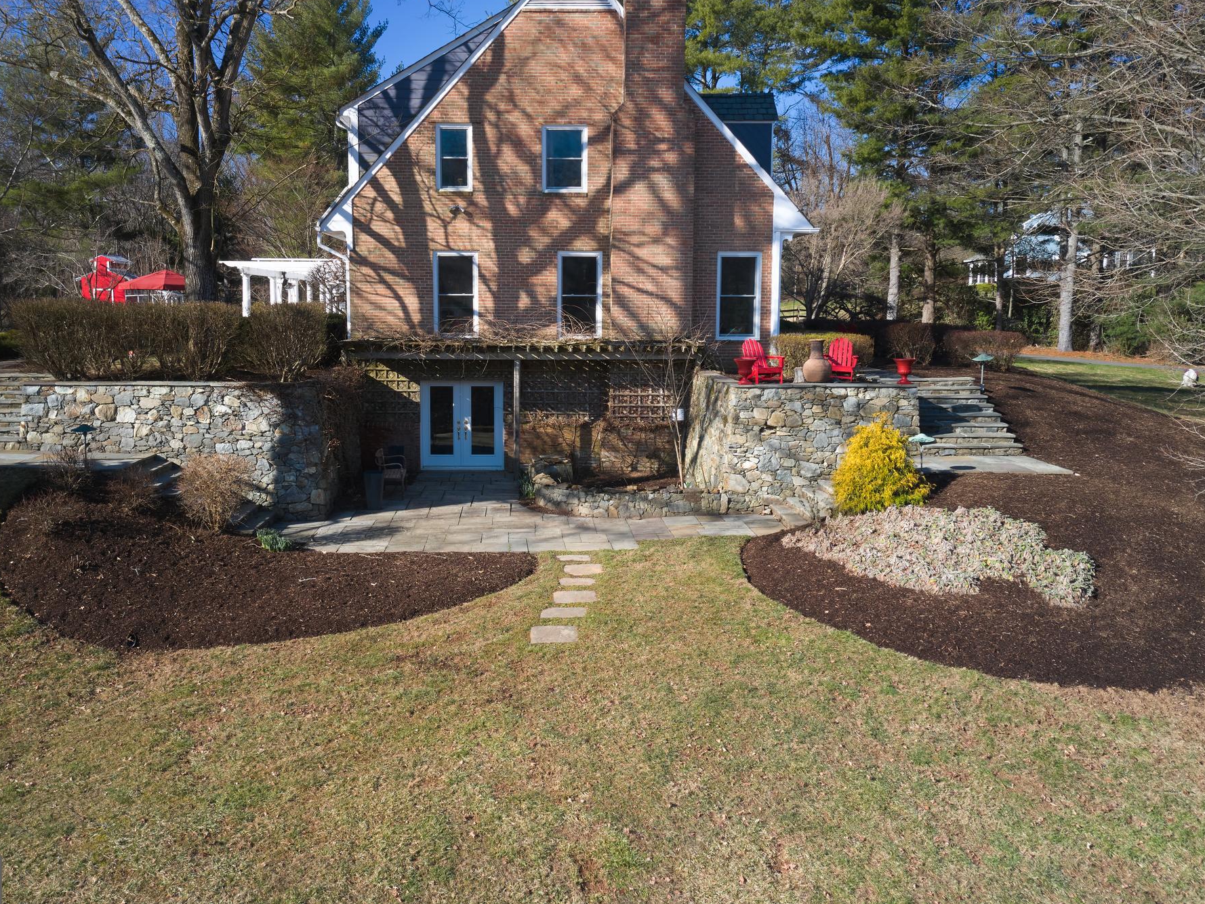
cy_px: 443
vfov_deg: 45.4
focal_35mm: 31
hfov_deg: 58.2
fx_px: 1079
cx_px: 546
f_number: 5.6
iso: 100
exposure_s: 1/40
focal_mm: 10.26
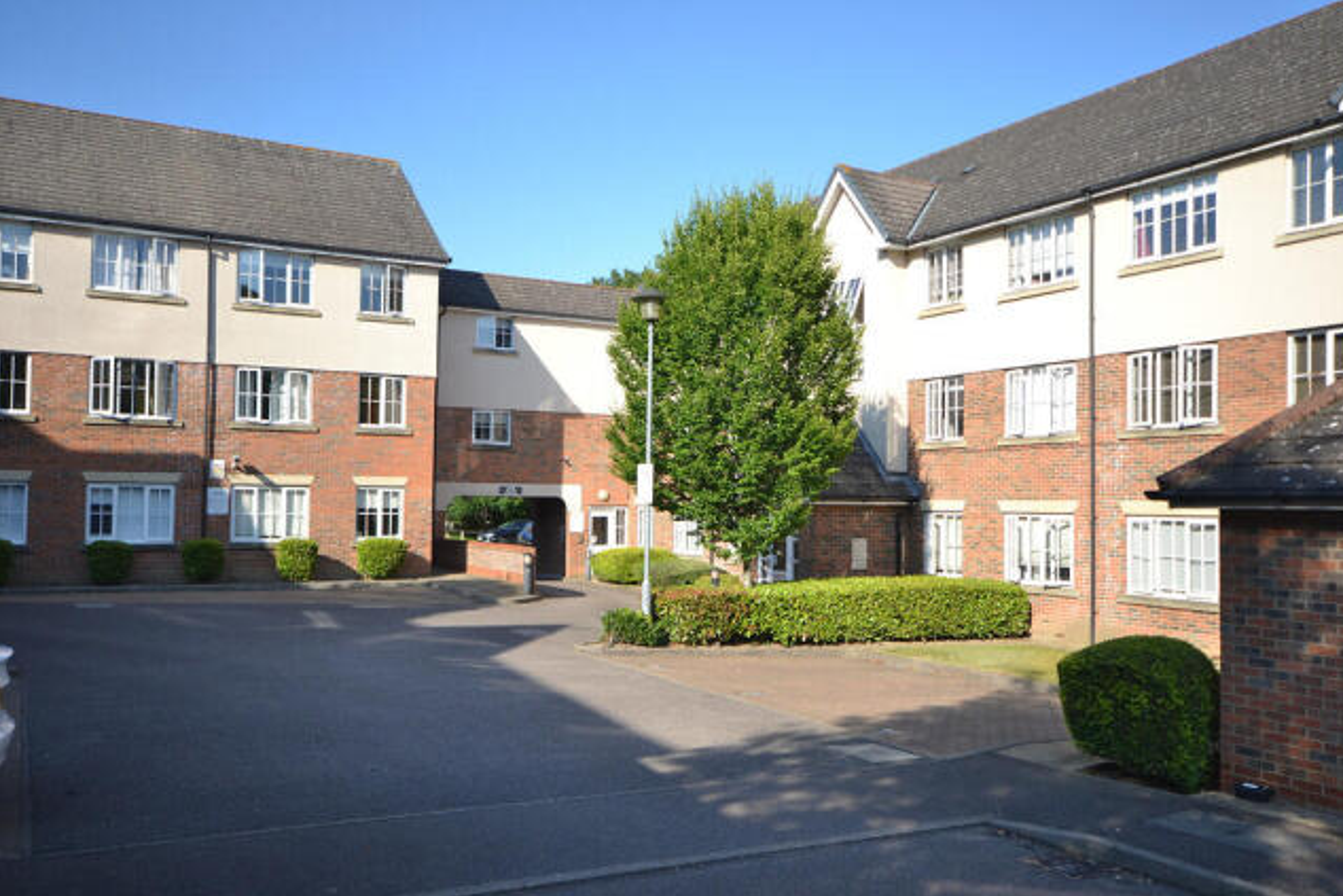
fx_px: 1157
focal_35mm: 31
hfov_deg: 60.3
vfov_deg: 42.3
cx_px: 692
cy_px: 461
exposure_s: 1/160
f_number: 6.3
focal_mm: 20
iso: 100
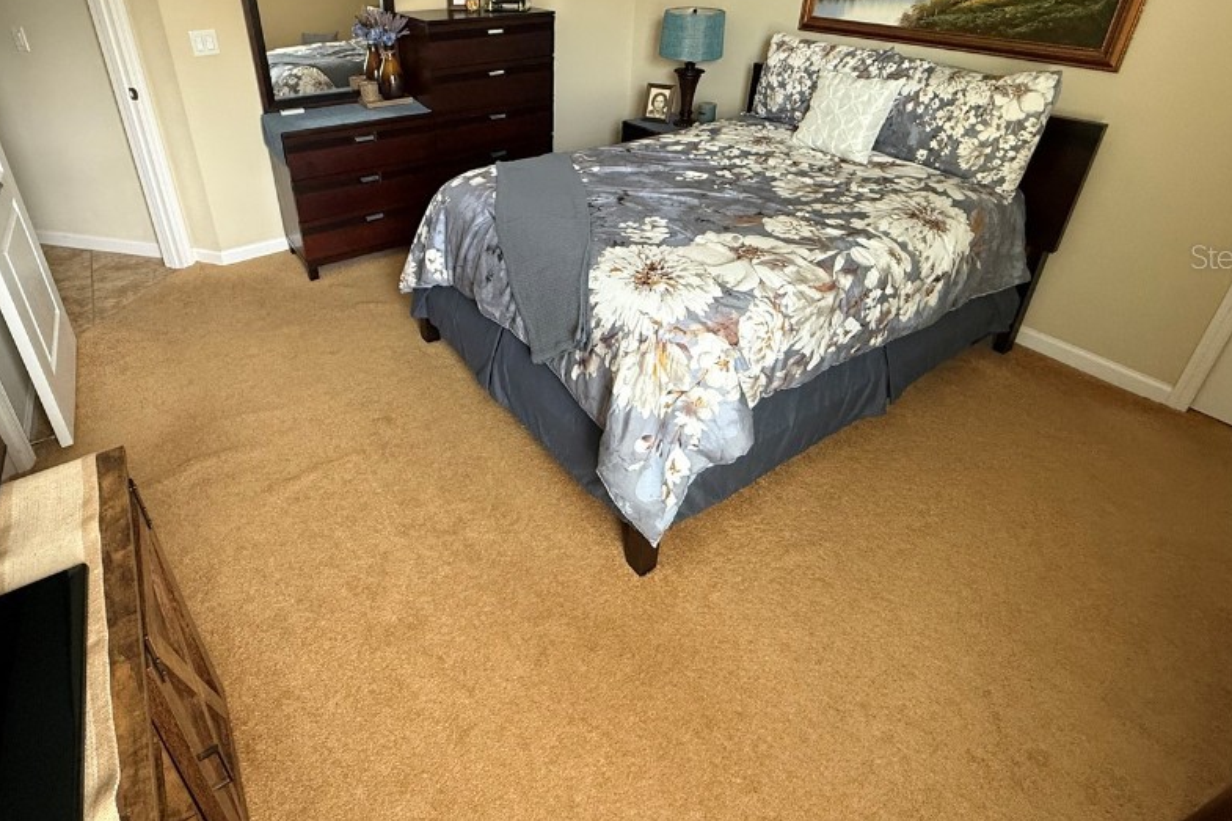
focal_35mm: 19
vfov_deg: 62.5
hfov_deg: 86.5
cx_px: 535
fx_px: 650
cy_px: 256
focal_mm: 2.22
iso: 400
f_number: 2.2
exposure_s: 1/60
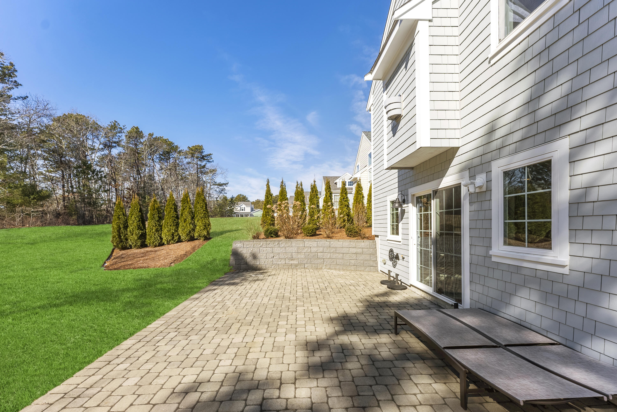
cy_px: 206
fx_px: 240
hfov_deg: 104.2
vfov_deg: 81.3
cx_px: 308
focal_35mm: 14
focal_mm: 14
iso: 100
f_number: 7.1
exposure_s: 1/320
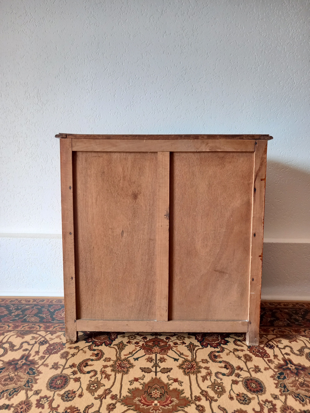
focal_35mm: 25
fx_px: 299
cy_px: 206
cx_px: 155
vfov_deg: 69.4
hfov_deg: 54.9
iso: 80
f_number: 2
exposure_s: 1/50
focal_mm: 4.6
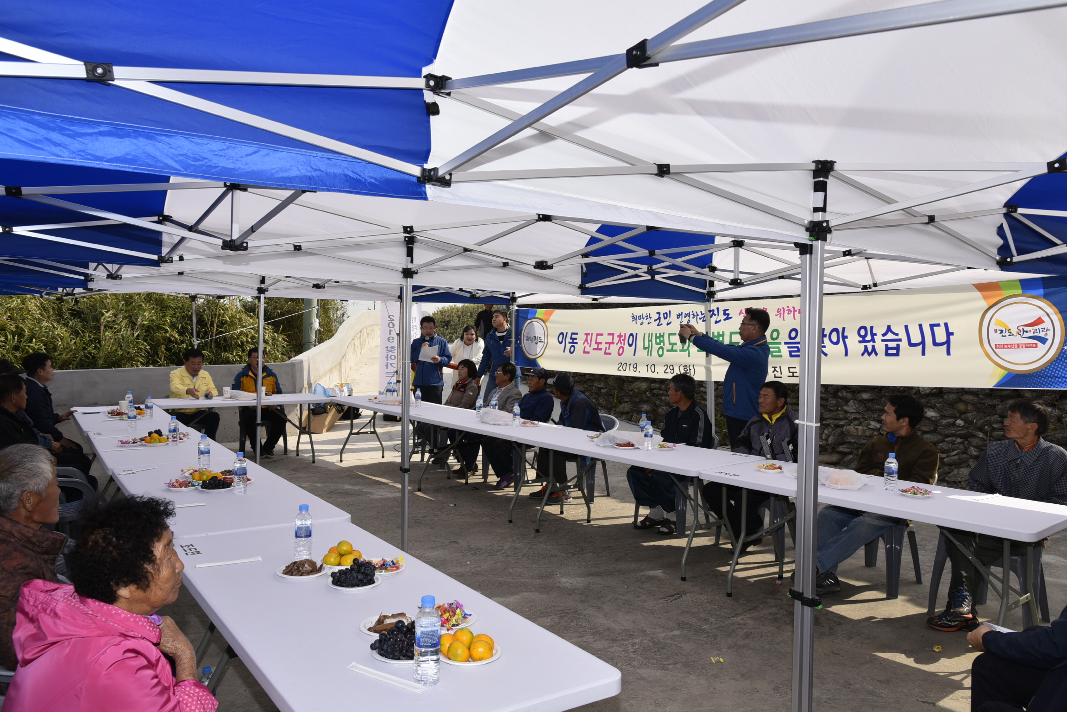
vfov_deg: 51.3
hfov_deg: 71.5
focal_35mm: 25
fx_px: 741
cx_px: 532
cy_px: 343
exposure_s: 1/250
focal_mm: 24
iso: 100
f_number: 9
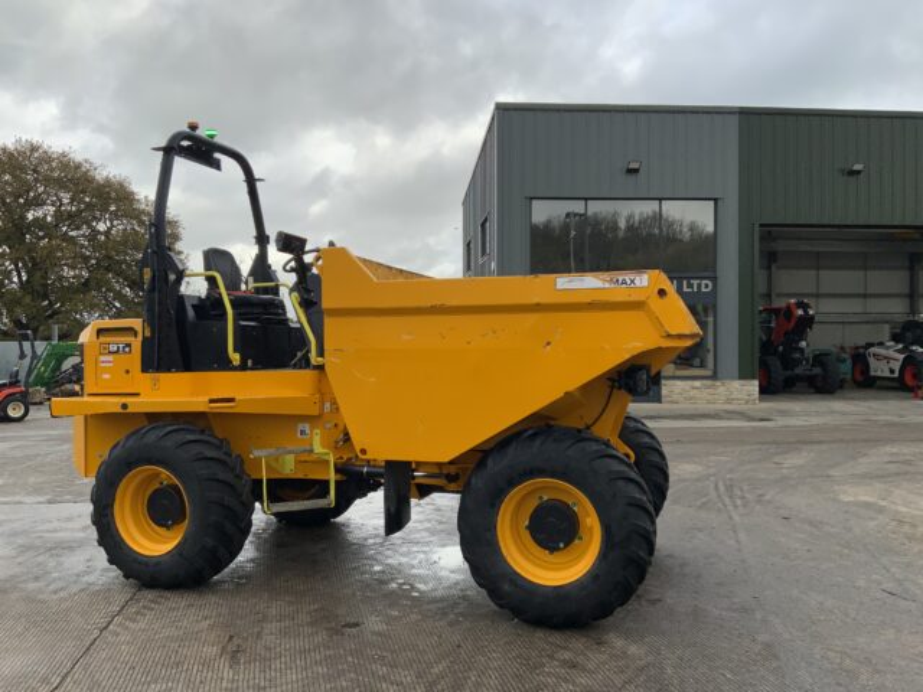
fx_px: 773
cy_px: 346
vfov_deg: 48.2
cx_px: 462
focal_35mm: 29
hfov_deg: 61.7
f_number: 1.8
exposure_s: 1/770
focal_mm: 3
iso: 16
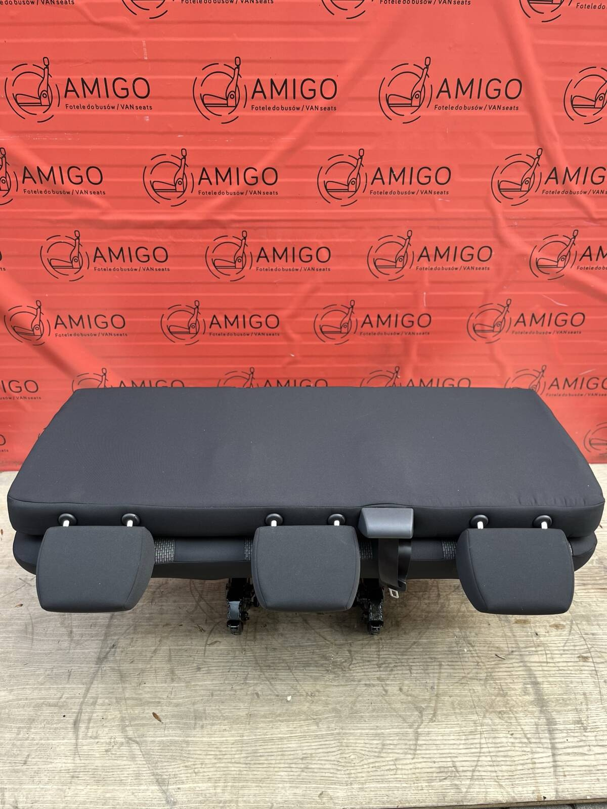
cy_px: 404
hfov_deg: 53.1
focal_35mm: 26
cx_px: 304
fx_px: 608
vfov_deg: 67.3
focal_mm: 5.1
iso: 50
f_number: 1.6
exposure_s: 1/121
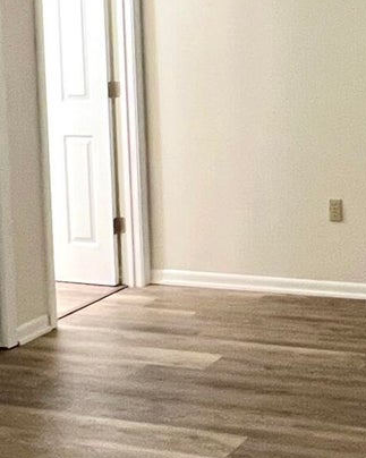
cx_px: 393
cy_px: 99
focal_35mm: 67
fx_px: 908
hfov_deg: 21.7
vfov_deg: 27.8
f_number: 1.8
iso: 320
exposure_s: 1/60
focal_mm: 1.57
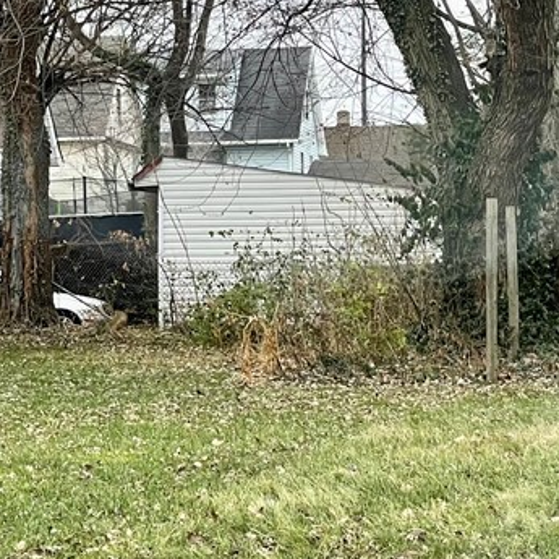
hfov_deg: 10.4
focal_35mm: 168
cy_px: 360
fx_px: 3069
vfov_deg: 10.4
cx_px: 258
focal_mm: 7.5
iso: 100
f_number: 2.2
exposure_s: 1/99
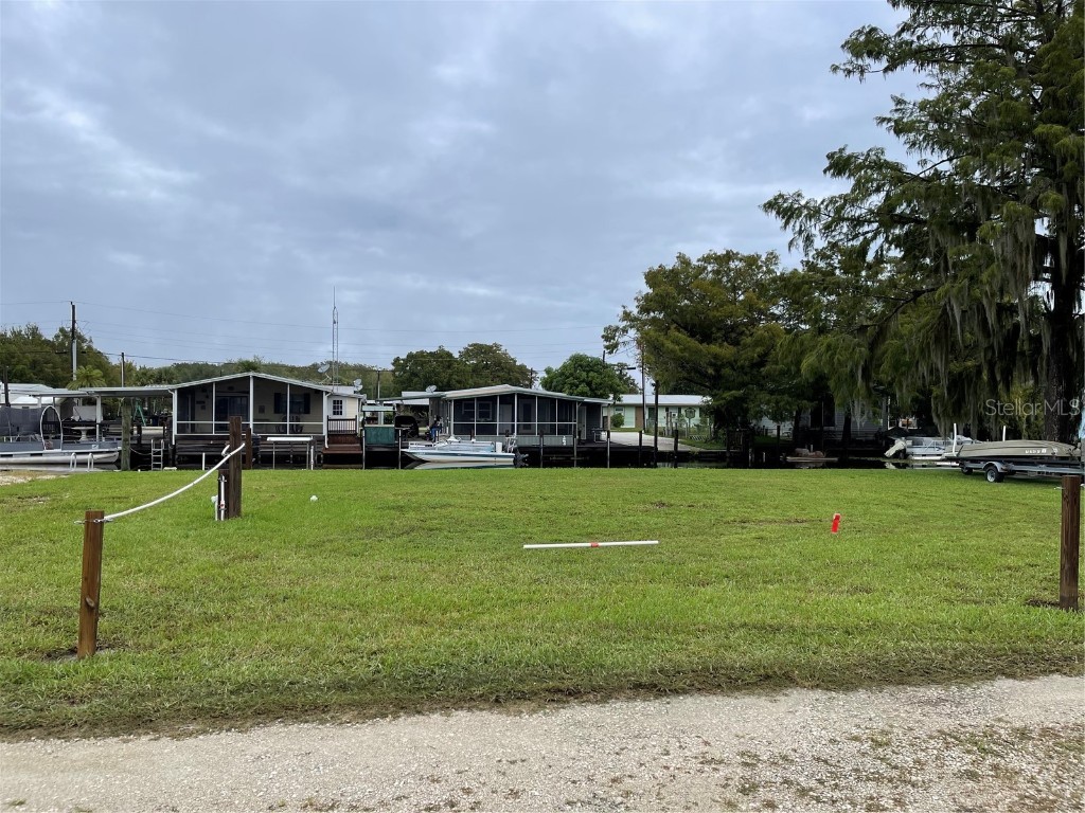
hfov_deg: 67.3
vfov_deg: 53.1
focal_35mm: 26
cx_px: 542
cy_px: 406
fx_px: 815
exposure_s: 1/1513
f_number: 1.6
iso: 32
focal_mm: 5.1
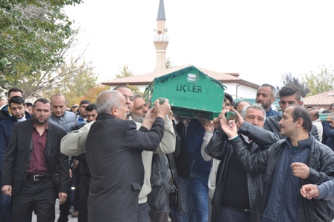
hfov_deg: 35.1
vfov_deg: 23.7
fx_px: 528
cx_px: 167
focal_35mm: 57
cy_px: 111
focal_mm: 38
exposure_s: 1/200
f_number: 5
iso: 200
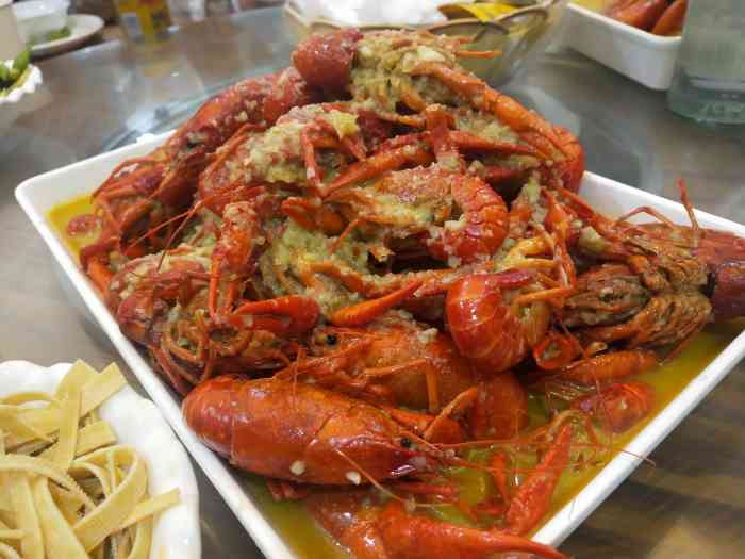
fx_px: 646
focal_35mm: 30
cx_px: 372
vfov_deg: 46.8
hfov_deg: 60.0
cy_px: 280
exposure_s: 1/50
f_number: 1.8
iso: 196
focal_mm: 3.95
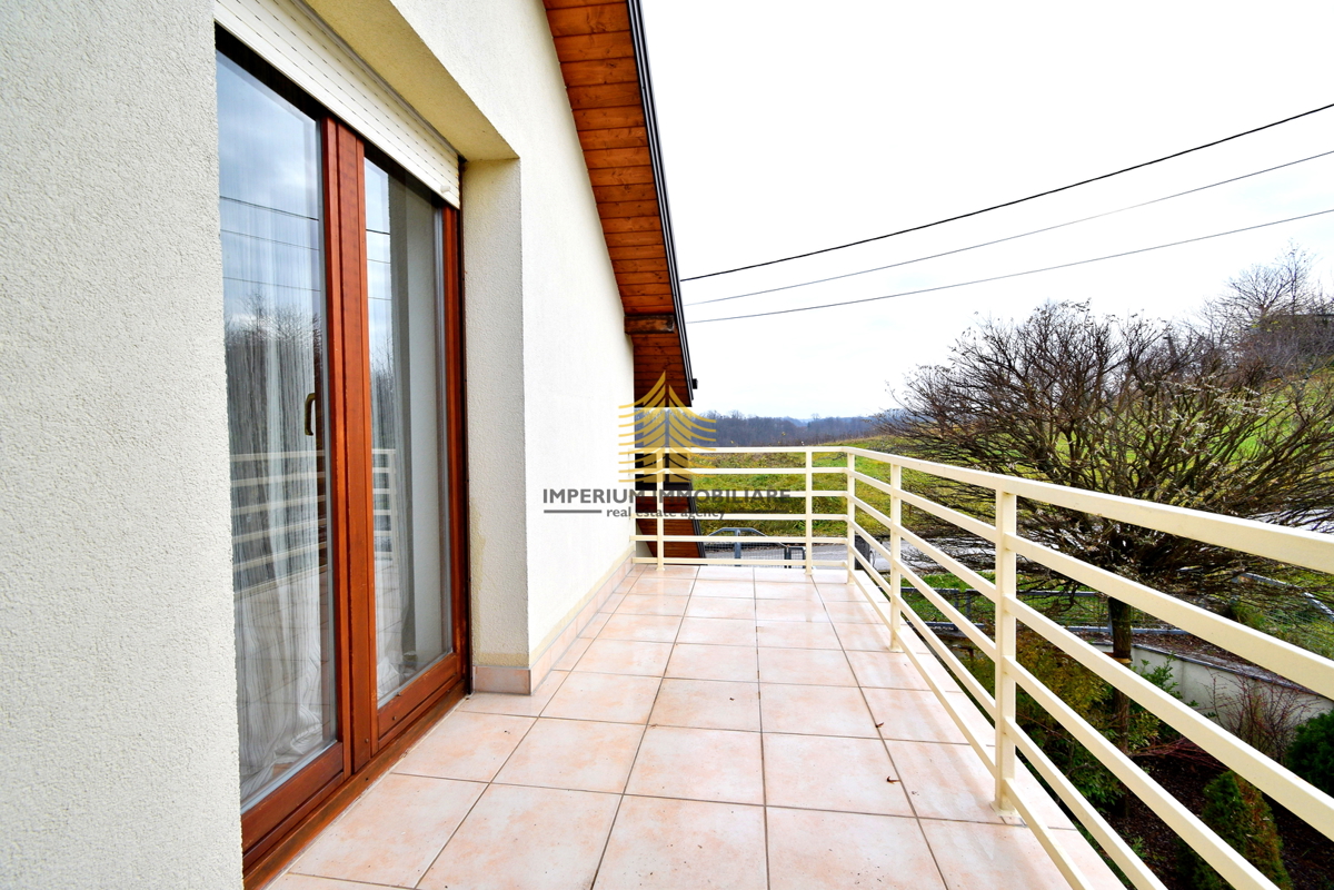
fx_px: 556
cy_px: 445
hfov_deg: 100.4
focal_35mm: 15
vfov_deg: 77.3
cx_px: 667
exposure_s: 1/160
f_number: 10
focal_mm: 10
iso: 160
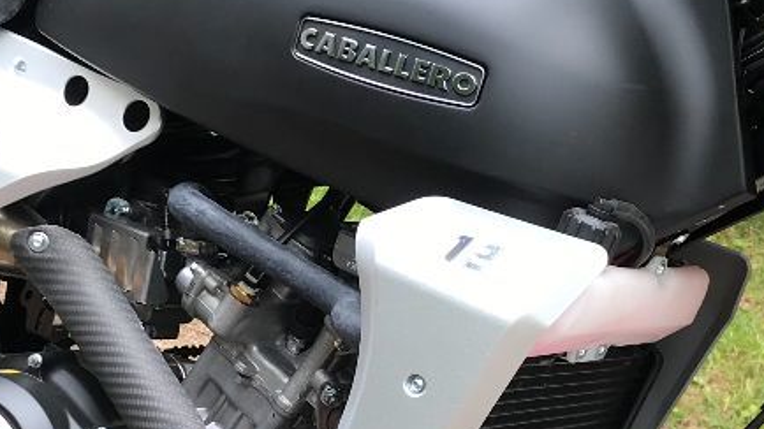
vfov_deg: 13.3
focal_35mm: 90
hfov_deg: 23.7
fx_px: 1823
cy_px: 397
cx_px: 394
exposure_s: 1/130
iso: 20
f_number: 1.8
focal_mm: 3.99
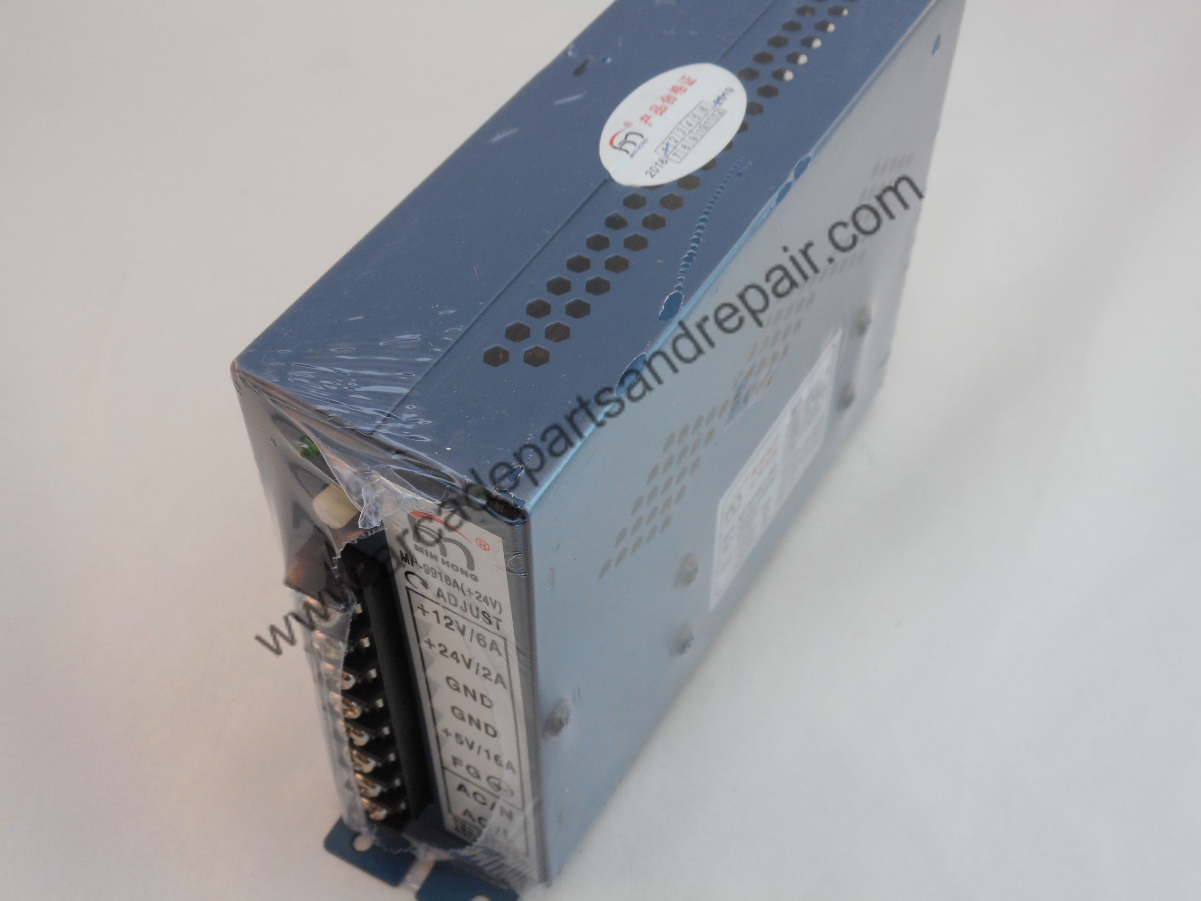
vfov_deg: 32.9
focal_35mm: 44
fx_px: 1527
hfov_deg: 42.9
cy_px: 450
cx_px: 600
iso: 140
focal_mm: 7.9
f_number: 4.7
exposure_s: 1/30
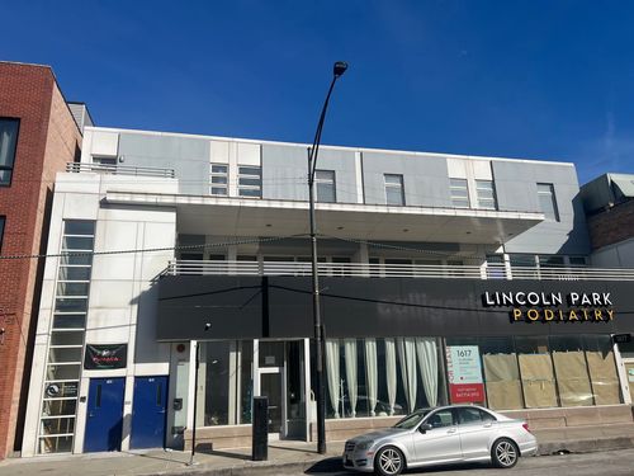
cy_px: 238
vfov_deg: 53.1
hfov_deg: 67.3
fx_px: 476
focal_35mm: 26
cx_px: 317
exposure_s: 1/6993
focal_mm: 5.7
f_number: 1.5
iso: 50
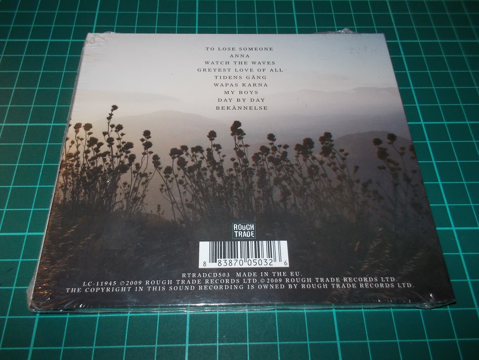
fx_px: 401
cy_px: 180
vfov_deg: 48.2
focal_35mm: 29
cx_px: 240
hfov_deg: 61.7
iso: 200
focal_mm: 4.1
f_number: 3.3
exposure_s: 1/30
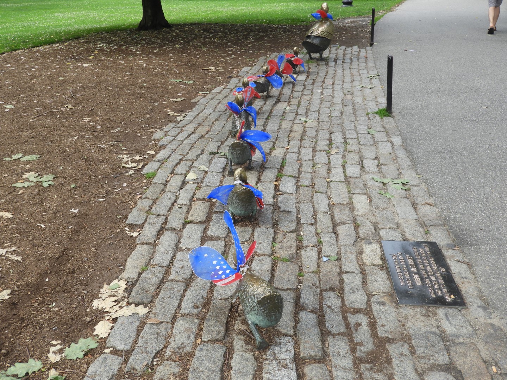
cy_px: 190
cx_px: 254
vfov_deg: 40.7
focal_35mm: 35
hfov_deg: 52.6
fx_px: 513
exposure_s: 1/200
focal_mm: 6.3
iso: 100
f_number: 3.8
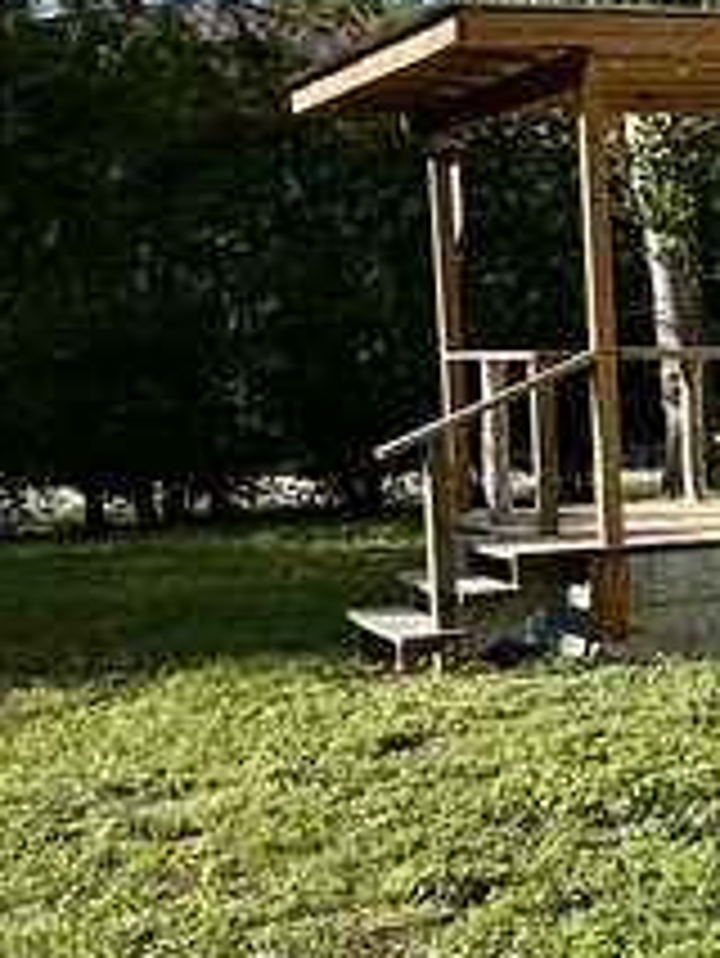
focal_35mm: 71
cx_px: 1588
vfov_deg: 27.4
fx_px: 1967
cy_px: 526
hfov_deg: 15.1
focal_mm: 2.22
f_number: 2.2
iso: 50
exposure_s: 1/4651
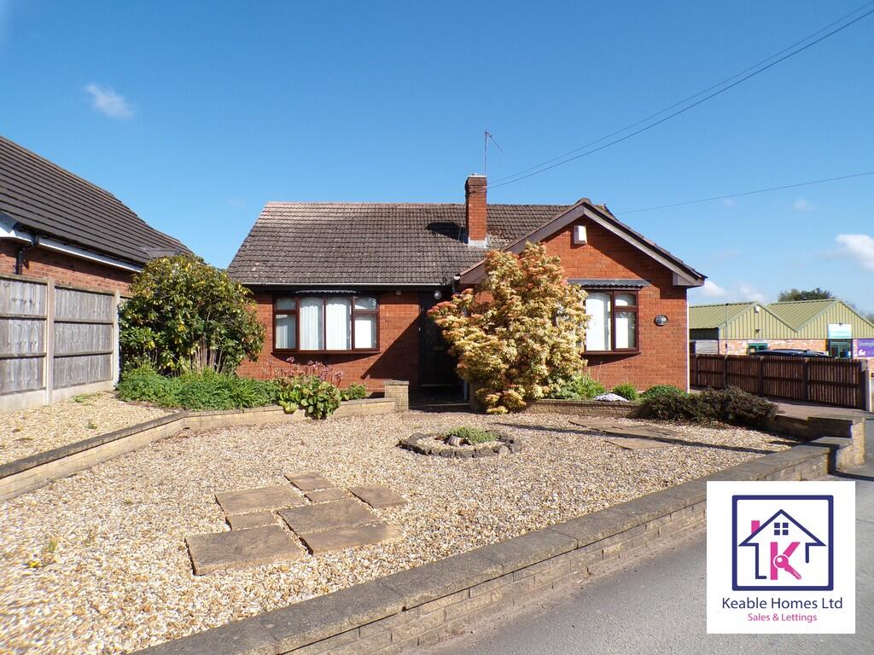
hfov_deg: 71.6
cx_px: 437
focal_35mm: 24
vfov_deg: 56.8
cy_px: 328
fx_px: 606
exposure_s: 1/500
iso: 100
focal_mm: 4.3
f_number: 4.4
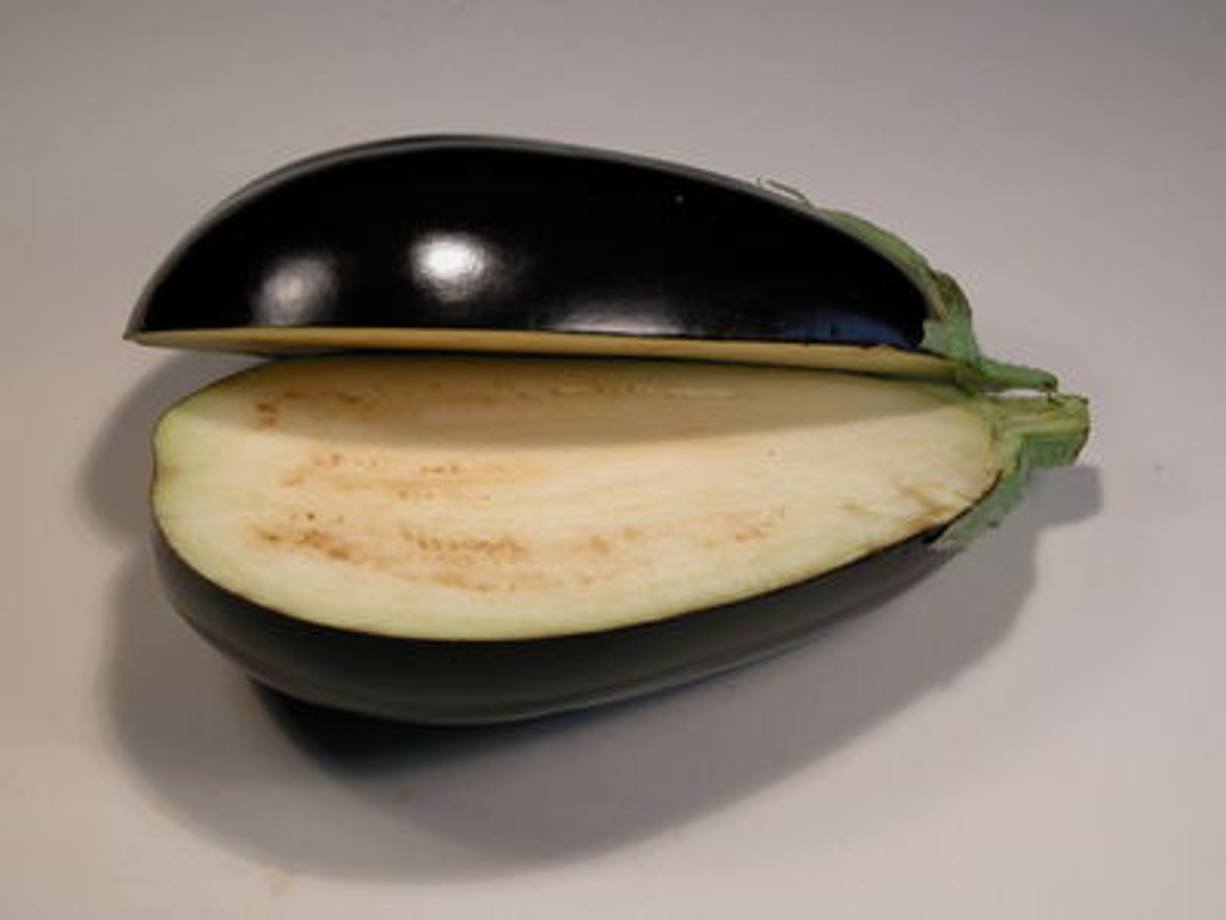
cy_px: 460
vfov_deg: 18.9
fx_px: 2763
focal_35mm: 78
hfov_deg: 25.0
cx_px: 613
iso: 100
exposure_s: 1/57.6
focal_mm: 19.9
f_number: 5.4
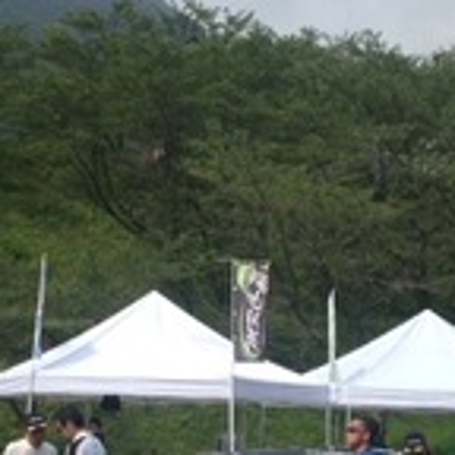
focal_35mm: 86
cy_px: 373
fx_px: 1279
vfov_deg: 19.9
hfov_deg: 20.1
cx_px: 171
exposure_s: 1/1783
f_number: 2.4
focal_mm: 4.28
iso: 64
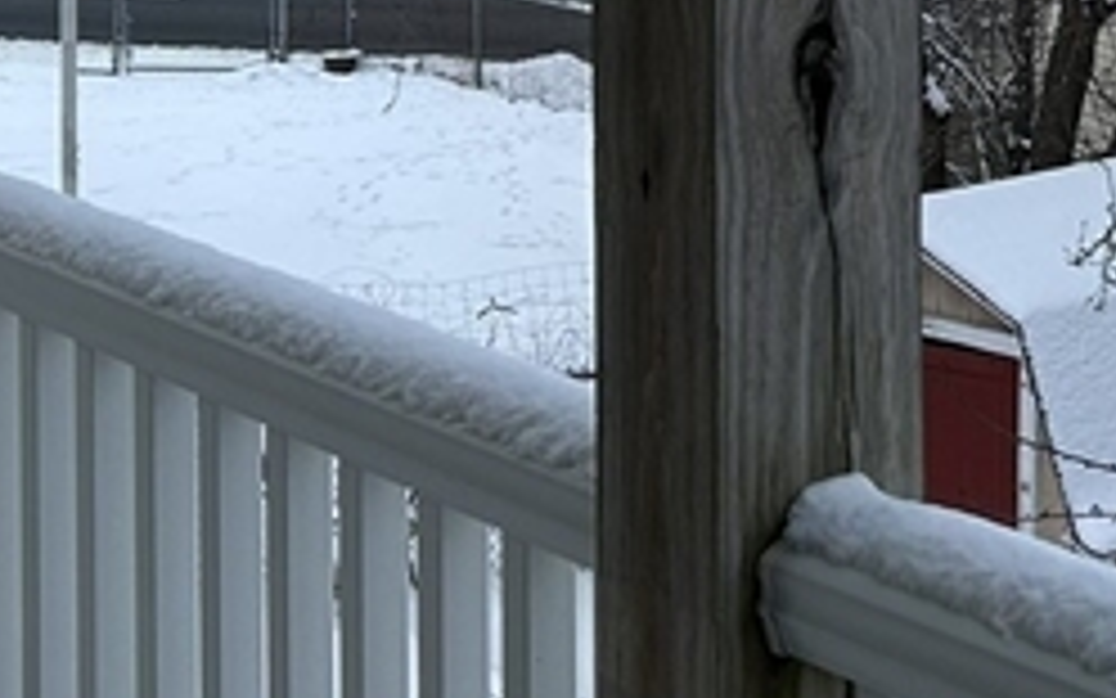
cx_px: 1476
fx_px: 3467
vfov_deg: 11.2
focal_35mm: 114
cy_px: -243
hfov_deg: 17.1
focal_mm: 5.7
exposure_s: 1/1196
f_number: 1.5
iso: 50
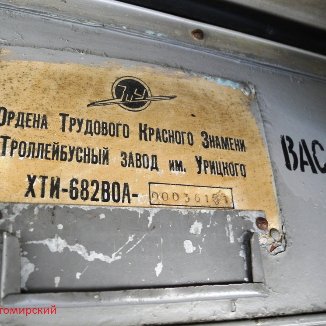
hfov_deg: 48.3
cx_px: 137
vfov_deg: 48.5
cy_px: 162
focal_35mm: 34
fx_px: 362
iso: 296
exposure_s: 1/30
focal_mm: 6
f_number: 2.8
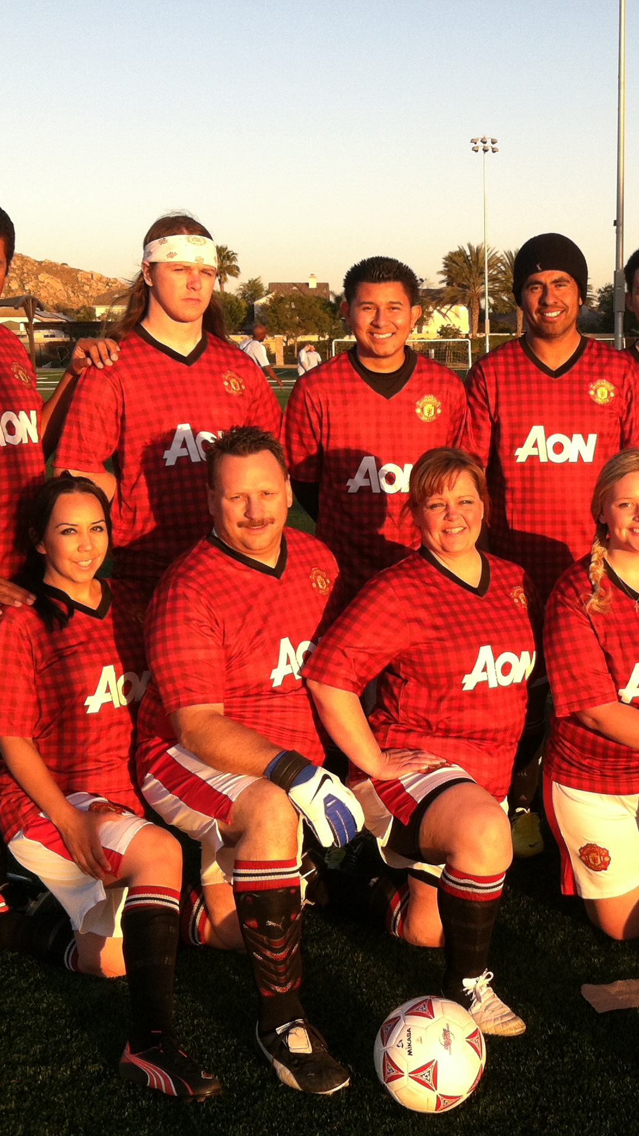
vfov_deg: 39.9
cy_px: 572
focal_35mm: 52
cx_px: 530
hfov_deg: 22.7
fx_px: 1566
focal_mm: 3.85
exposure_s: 1/254
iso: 80
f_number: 2.8
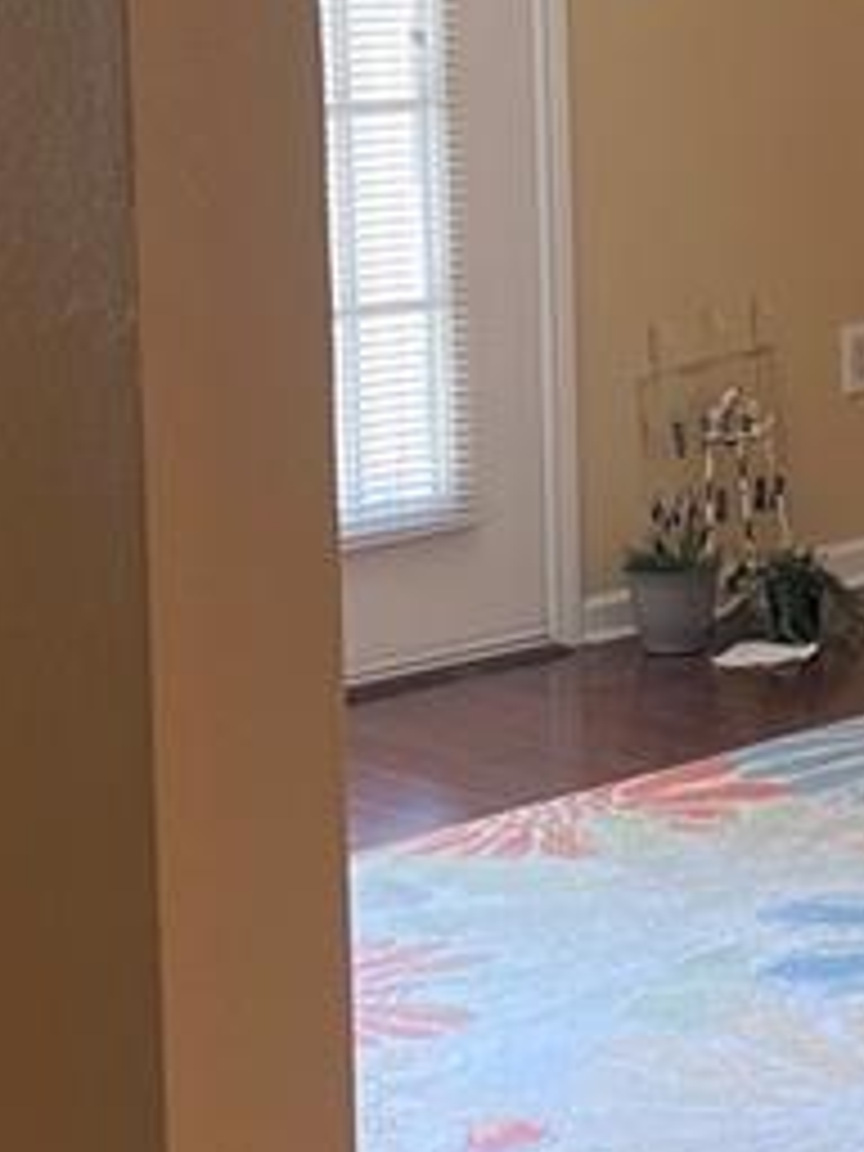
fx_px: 4060
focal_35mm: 122
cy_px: 135
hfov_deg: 11.8
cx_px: 1125
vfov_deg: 16.0
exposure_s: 1/120
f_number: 1.6
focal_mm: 5.1
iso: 100
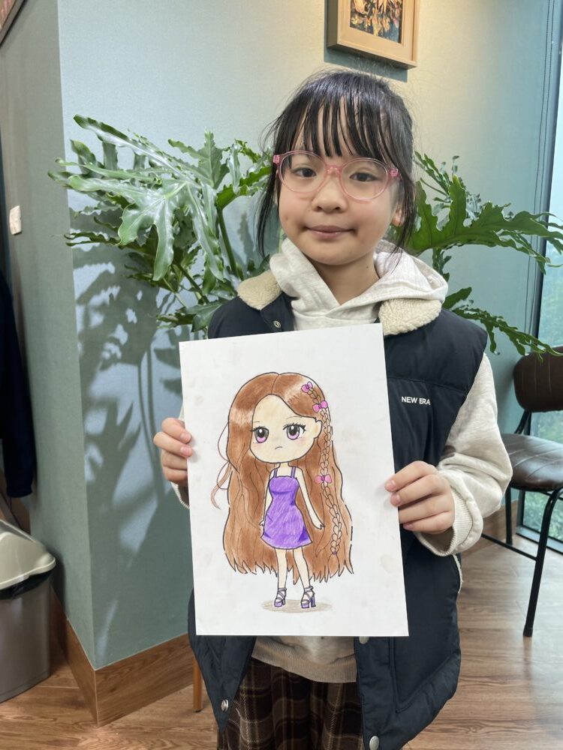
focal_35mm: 26
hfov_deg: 53.1
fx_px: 564
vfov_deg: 67.3
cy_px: 375
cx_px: 282
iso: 50
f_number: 1.6
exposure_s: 1/100
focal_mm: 4.2
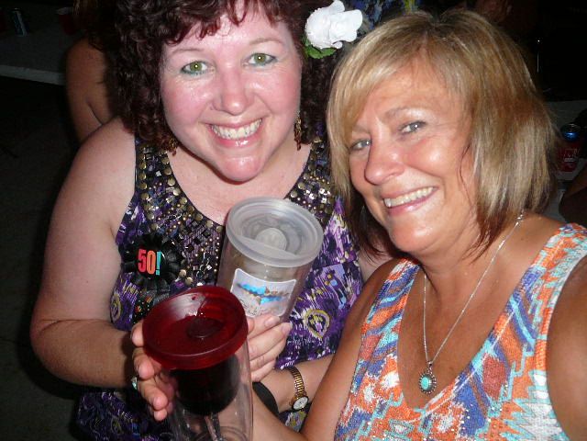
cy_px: 220
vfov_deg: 40.7
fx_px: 594
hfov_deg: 52.6
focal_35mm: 35
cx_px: 294
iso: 100
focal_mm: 5.2
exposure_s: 1/30
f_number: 2.8
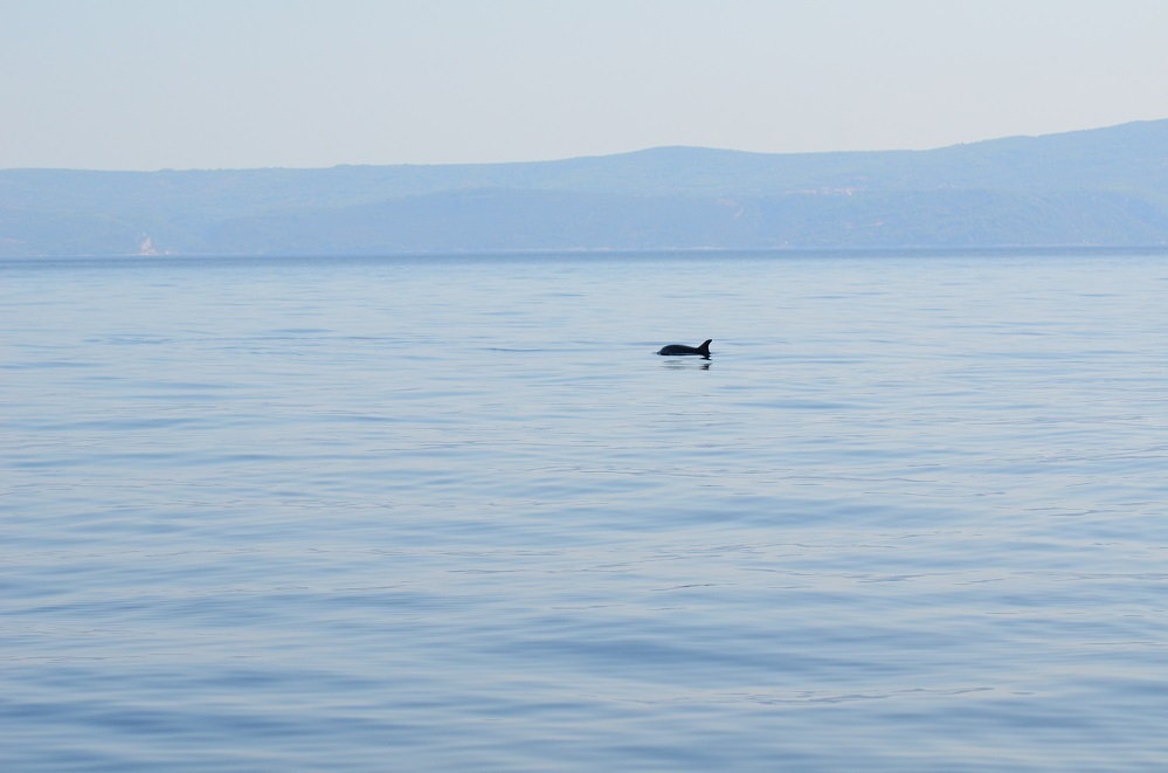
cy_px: 386
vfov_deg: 11.4
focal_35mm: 120
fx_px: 3884
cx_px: 584
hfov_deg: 17.1
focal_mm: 80
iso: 400
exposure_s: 1/2000
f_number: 5.6
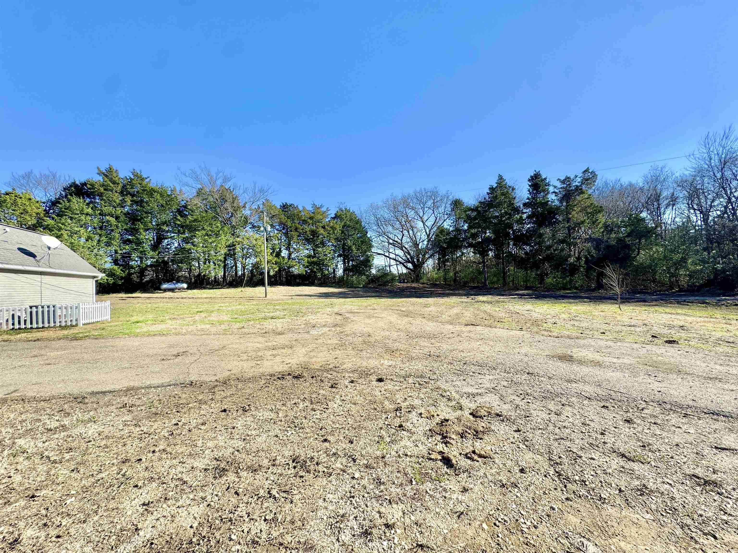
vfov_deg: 85.7
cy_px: 276
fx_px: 298
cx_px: 369
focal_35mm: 14
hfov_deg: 102.1
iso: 40
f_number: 2.2
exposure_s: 1/1034
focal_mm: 2.22
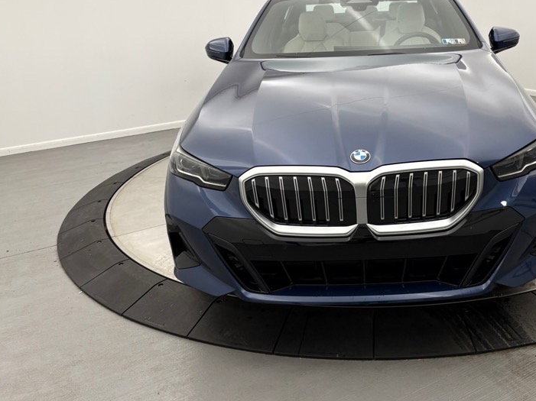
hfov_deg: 48.1
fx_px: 588
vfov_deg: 37.5
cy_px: 157
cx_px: 361
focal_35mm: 38
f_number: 1.6
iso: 80
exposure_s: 1/120
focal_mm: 5.96
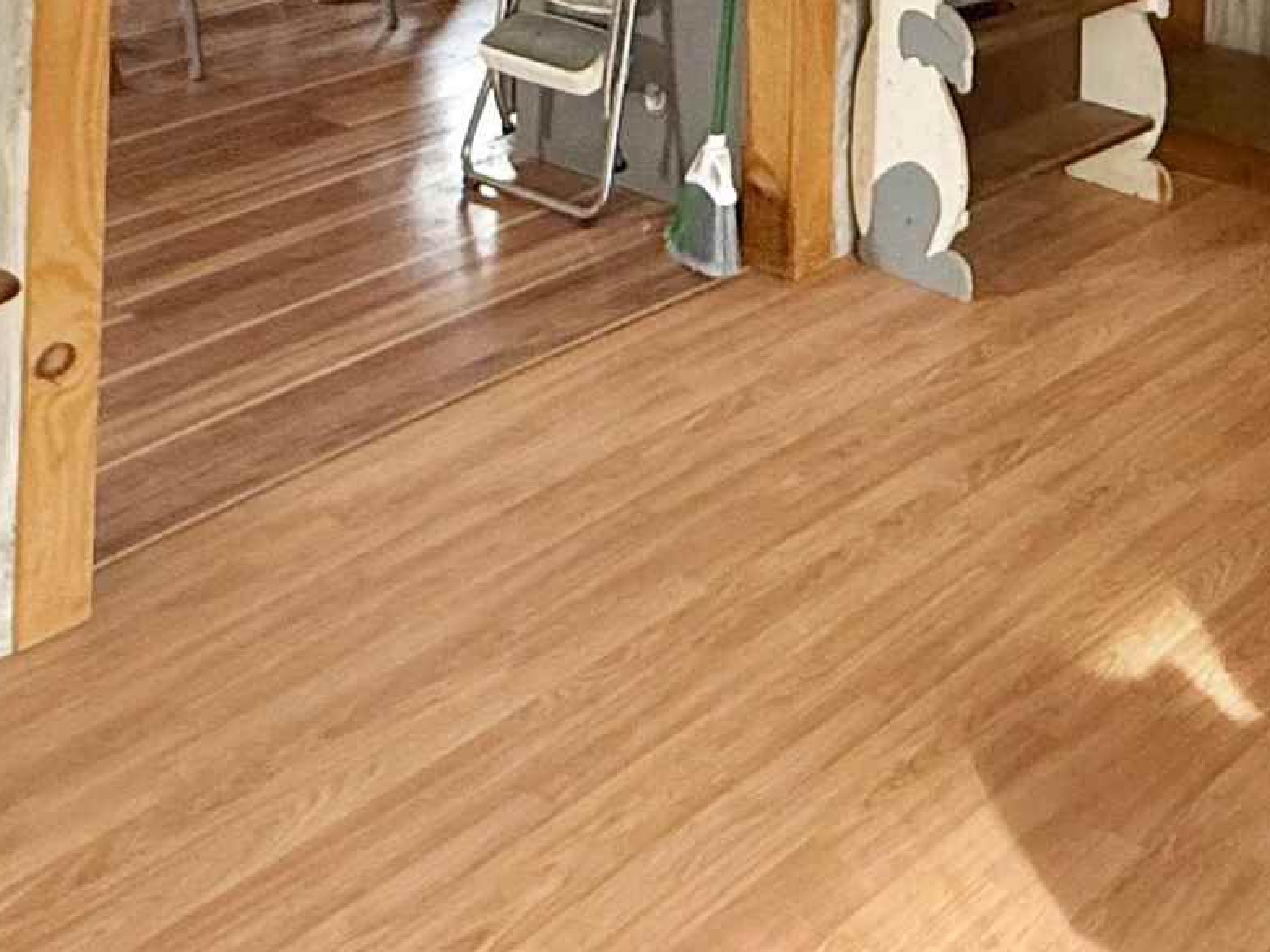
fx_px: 2017
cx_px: 1592
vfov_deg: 20.5
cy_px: -656
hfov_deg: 29.2
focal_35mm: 55
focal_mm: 2.22
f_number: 2.2
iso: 400
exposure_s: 1/60
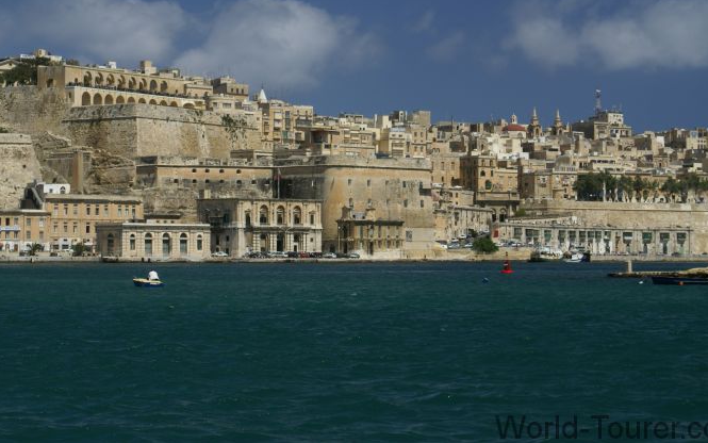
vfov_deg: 14.2
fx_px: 1776
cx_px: 320
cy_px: 161
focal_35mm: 92
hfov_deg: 22.5
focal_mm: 50
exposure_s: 1/125
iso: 100
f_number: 11
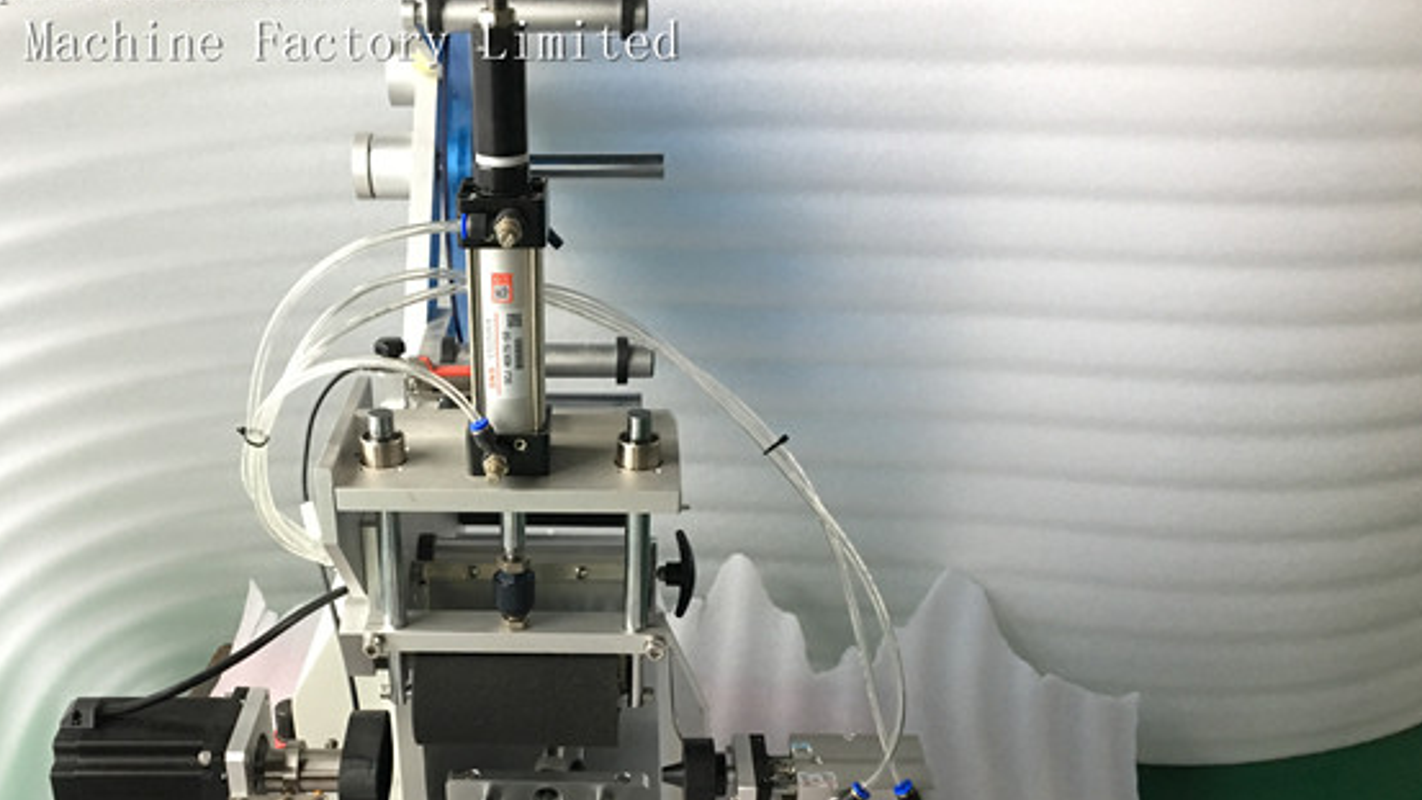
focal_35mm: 40
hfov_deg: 50.1
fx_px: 1508
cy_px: 601
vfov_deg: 29.2
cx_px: 550
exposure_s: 1/33
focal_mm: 4.15
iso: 200
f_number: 2.2
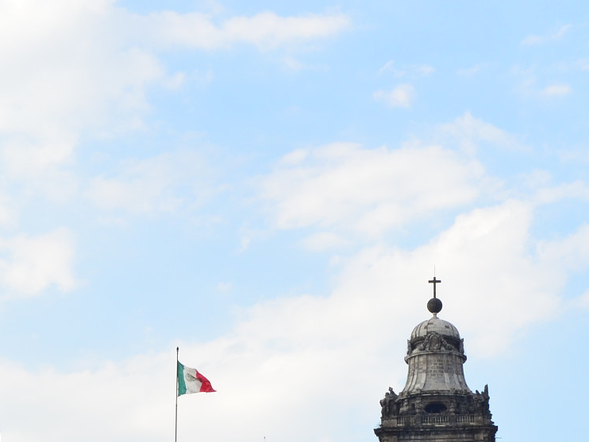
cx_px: 353
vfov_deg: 10.9
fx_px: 2298
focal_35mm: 135
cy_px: 401
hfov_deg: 14.6
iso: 500
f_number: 11
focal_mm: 34
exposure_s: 1/250
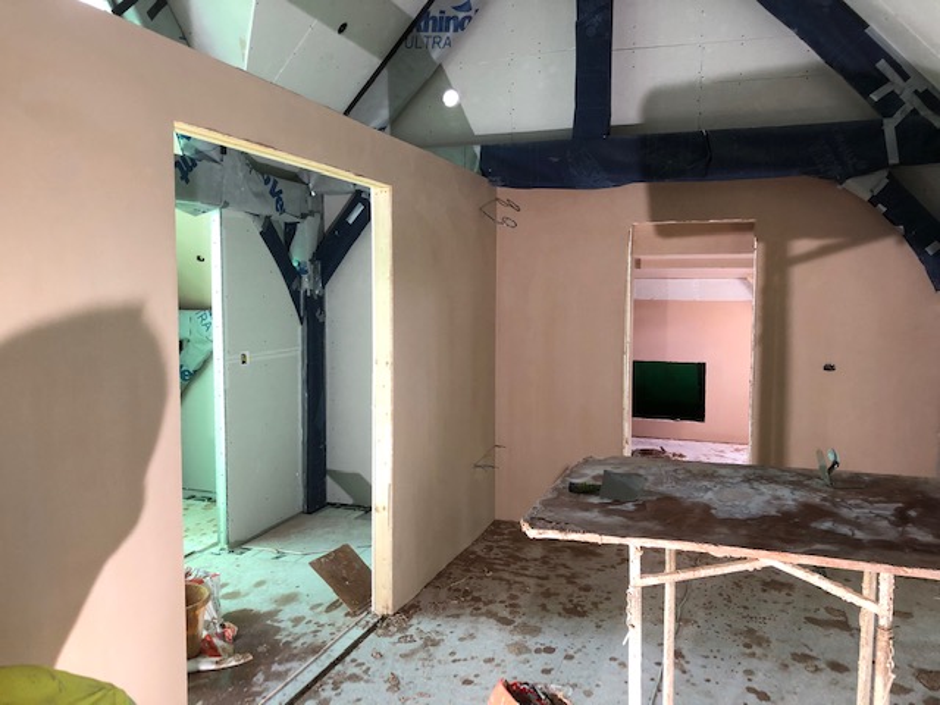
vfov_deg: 49.7
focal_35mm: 28
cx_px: 470
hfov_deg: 63.4
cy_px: 352
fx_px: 760
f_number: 1.8
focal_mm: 3.99
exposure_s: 1/17
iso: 40
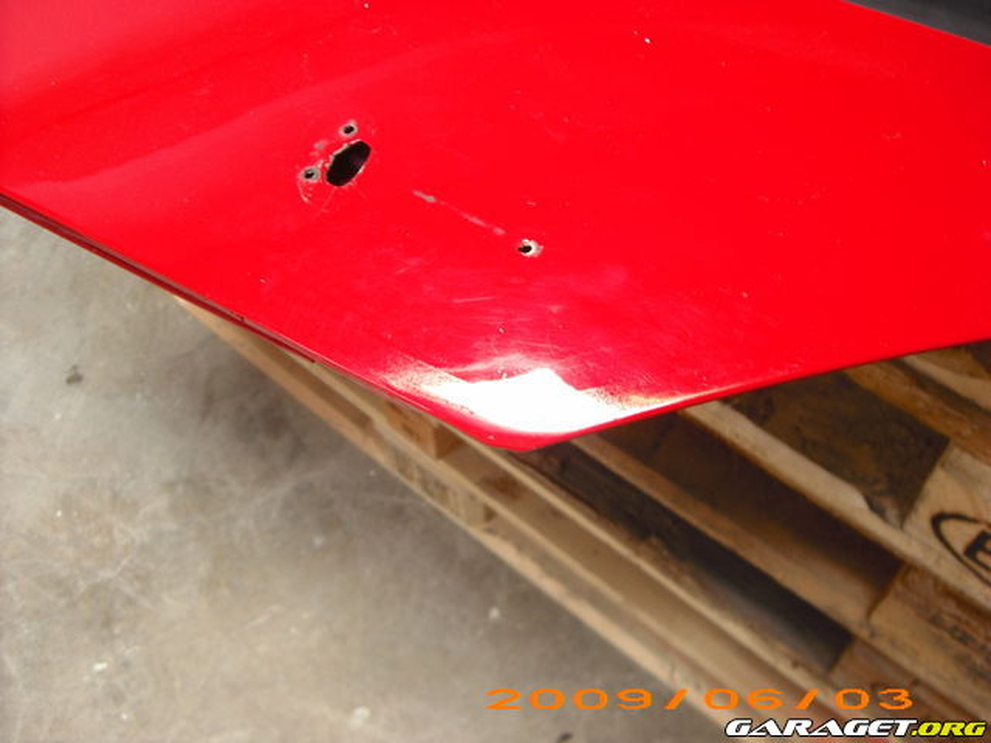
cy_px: 372
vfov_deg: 38.7
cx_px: 496
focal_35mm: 37
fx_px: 1059
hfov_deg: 50.1
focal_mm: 6.2
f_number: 2.7
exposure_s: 1/20
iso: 100
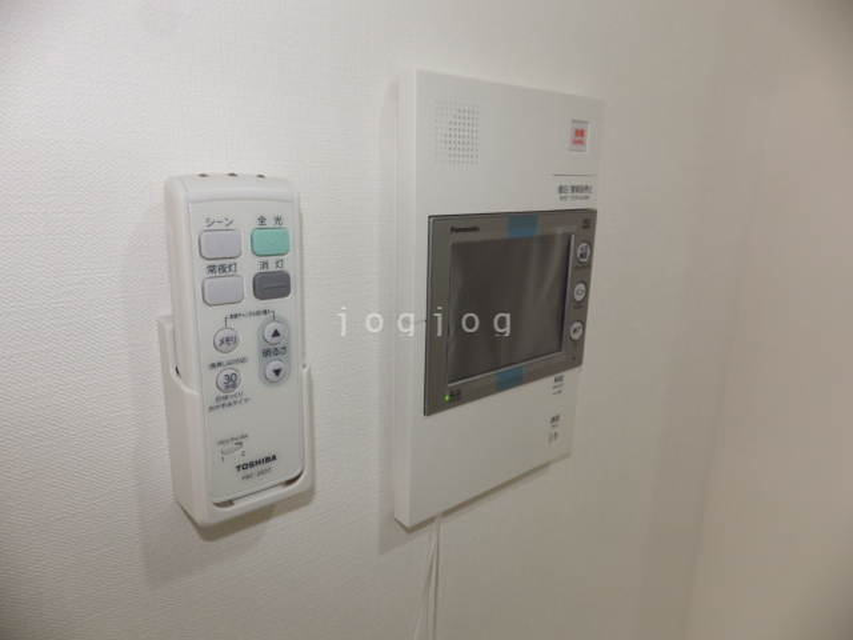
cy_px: 320
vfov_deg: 61.1
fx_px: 542
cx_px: 426
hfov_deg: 76.4
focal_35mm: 22
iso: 100
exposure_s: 1/45
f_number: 3.1
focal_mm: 4
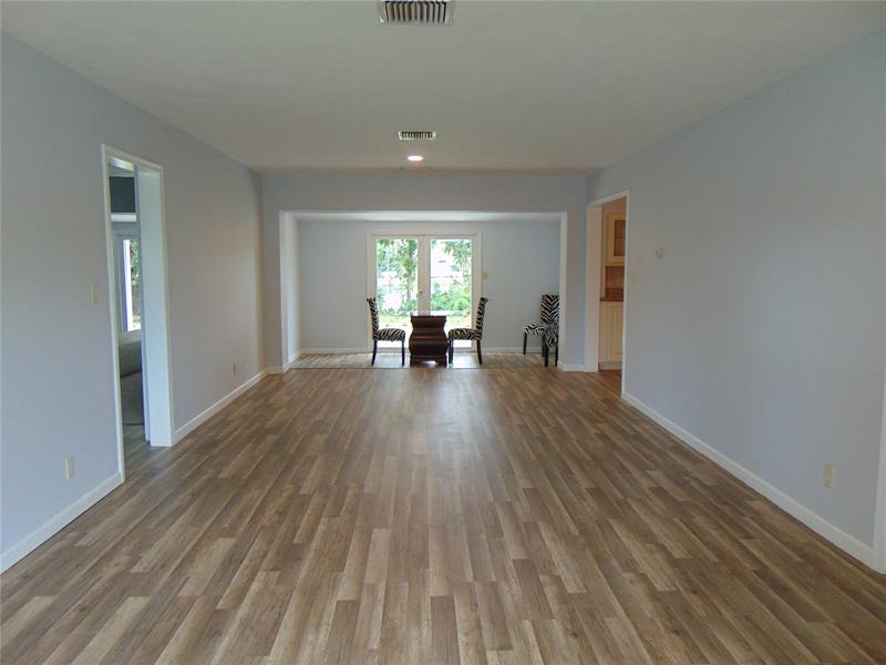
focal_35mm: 25
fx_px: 640
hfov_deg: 69.4
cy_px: 332
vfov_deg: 54.9
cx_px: 443
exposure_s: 1/40
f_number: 3
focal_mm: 4.5
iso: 100
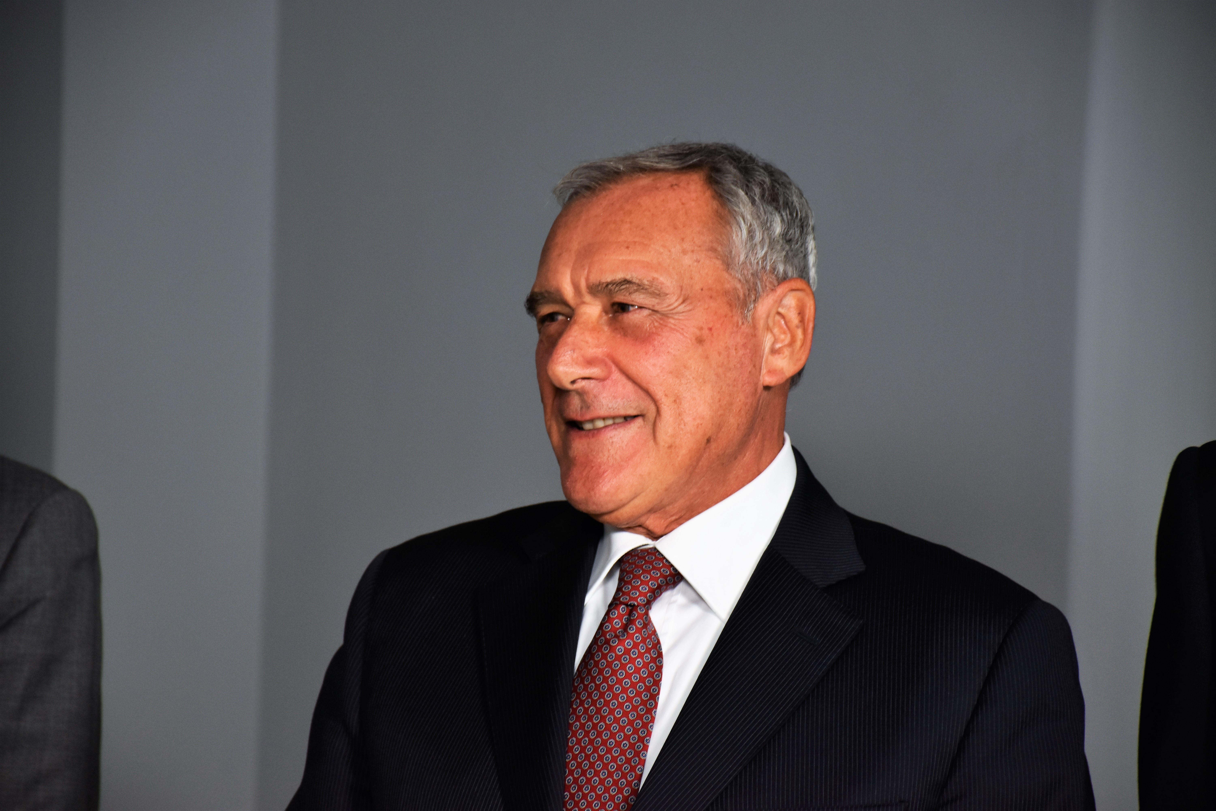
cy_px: 406
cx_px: 608
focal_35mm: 183
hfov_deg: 11.2
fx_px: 6181
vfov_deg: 7.5
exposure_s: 1/80
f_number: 5.6
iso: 640
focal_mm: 122
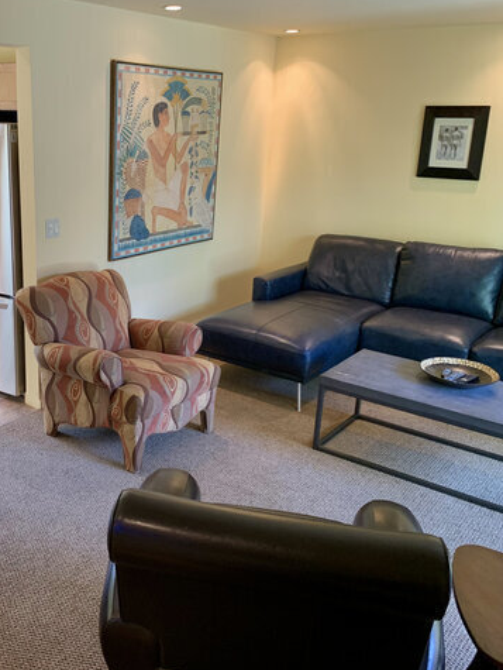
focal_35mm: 35
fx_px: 677
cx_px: 120
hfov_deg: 39.5
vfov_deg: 52.6
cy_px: 334
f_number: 1.8
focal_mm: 4.25
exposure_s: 1/60
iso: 100
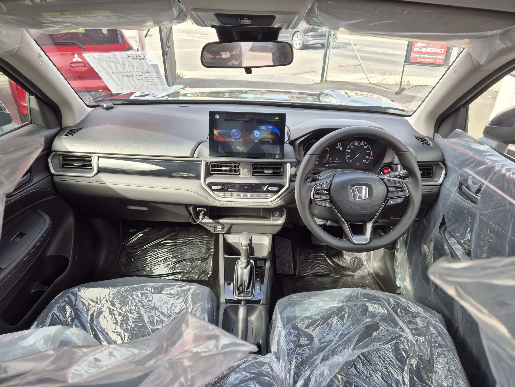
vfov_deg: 58.9
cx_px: 258
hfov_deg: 73.9
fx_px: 342
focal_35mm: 23
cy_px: 194
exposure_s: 1/180
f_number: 1.8
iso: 40
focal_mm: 5.4
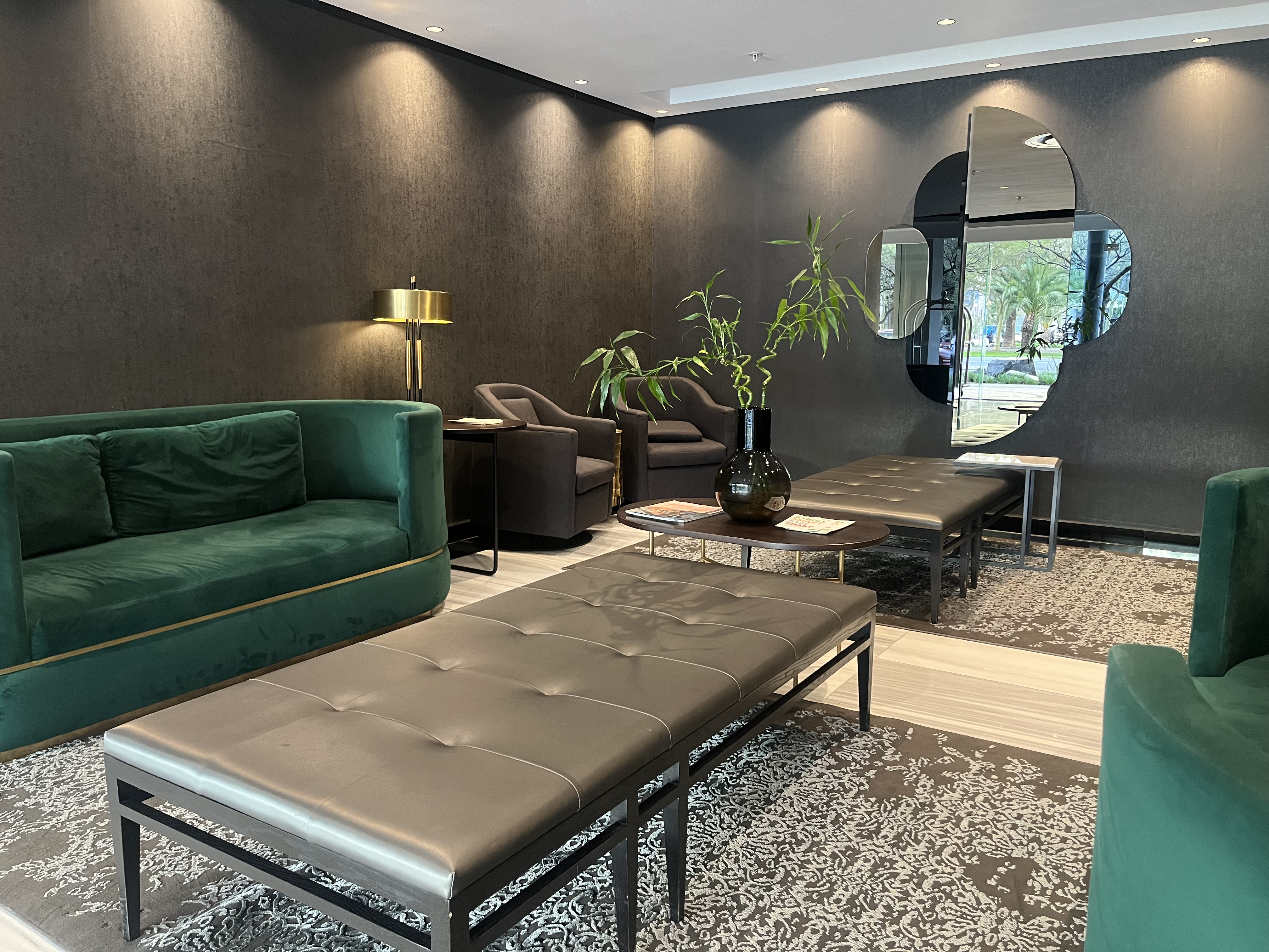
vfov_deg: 53.1
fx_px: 953
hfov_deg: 67.3
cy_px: 476
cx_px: 634
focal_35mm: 26
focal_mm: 5.1
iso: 400
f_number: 1.6
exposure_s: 1/33
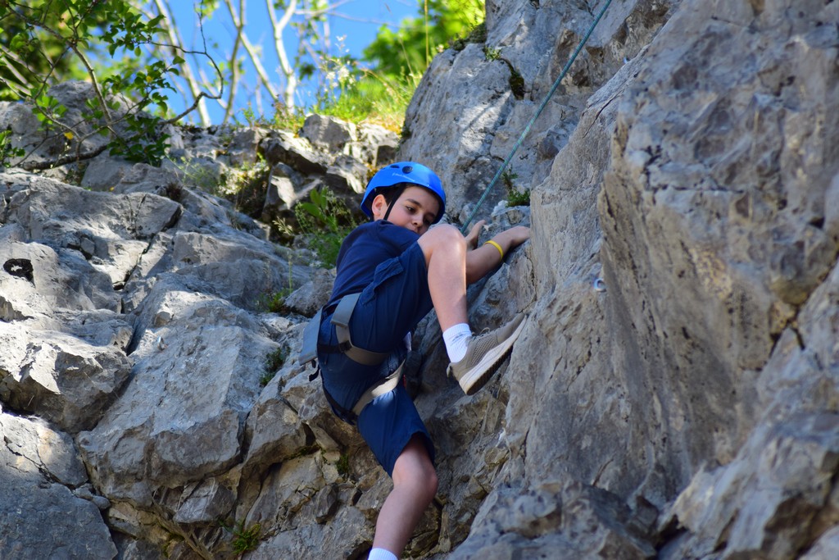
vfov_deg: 5.6
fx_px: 5769
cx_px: 420
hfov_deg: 8.3
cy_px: 280
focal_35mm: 248
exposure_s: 1/640
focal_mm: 165
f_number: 4.5
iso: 400
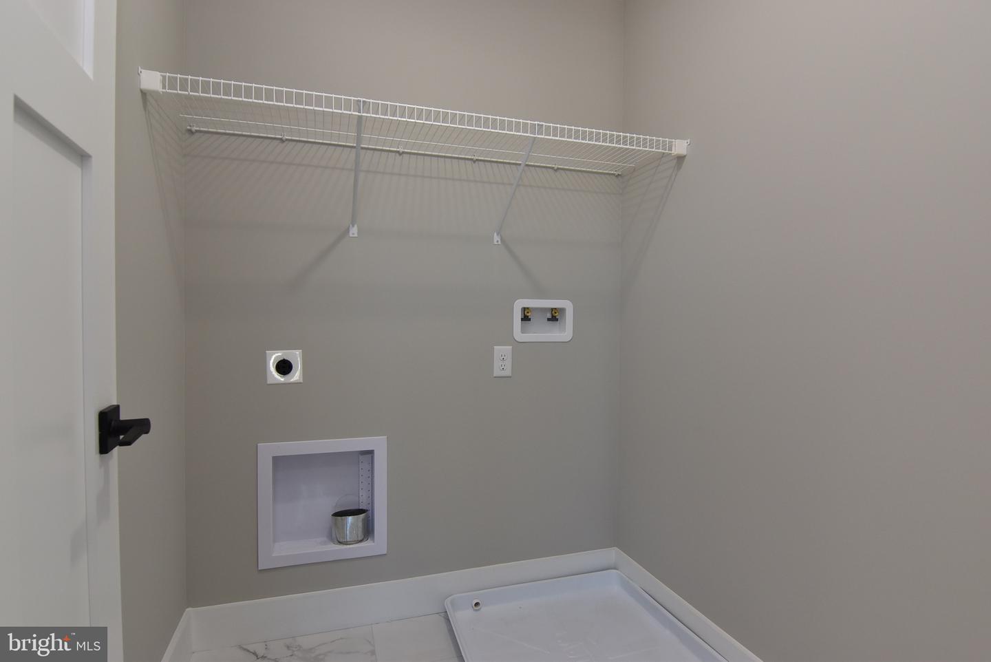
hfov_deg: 90.0
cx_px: 496
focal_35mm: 18
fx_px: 496
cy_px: 331
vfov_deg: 67.5
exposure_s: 1/50
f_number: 7.1
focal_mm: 12
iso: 400
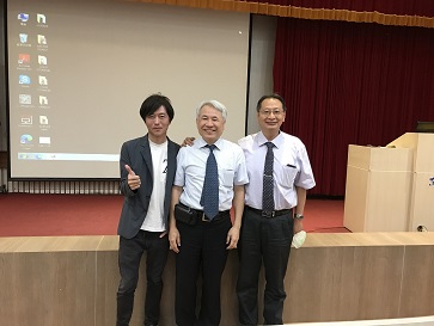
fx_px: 351
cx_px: 217
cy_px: 163
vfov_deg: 49.8
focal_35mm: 28
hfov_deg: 63.4
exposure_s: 1/15
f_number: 1.8
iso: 64
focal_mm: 3.99
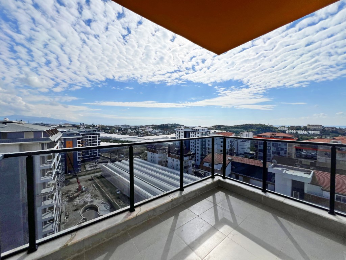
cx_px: 173
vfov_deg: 89.9
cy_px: 130
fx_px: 130
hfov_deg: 106.2
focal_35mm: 13
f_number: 1.8
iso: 32
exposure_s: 1/5814
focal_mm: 1.57
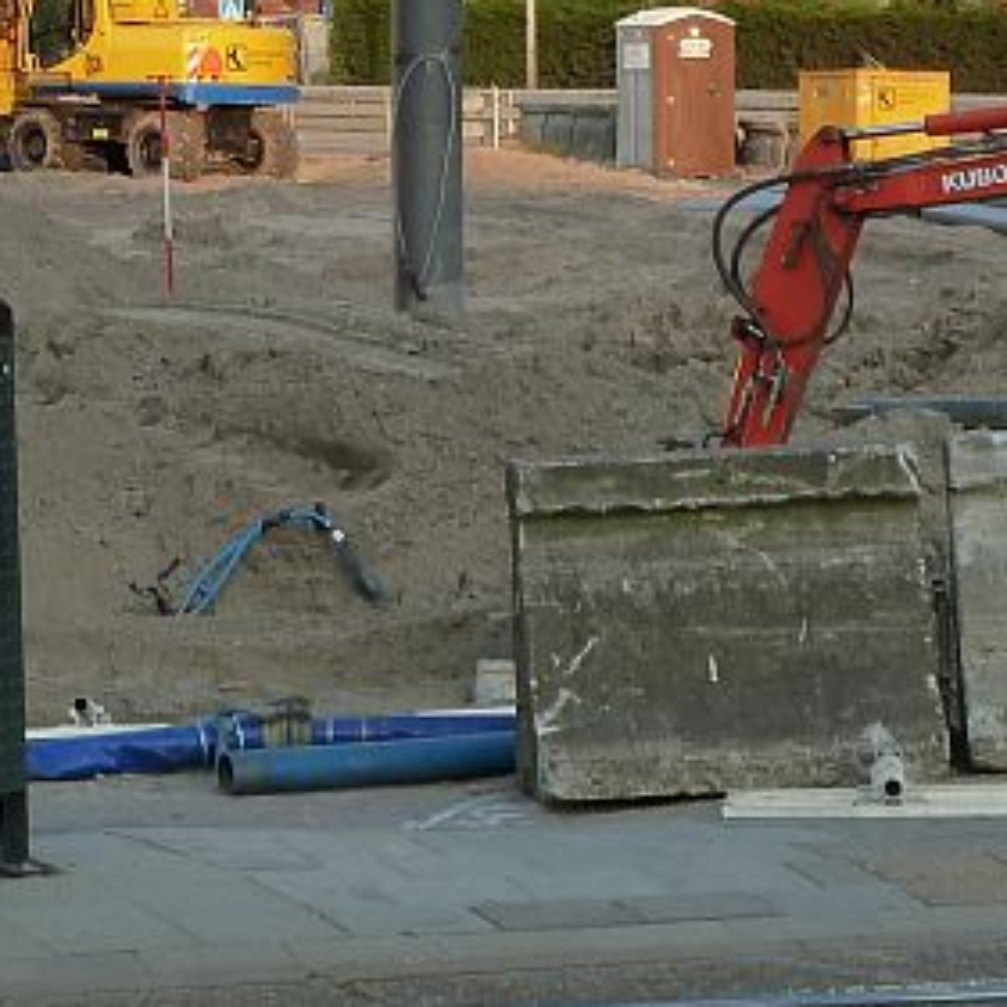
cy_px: -190
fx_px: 5825
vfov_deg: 9.7
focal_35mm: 177
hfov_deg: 9.8
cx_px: 161
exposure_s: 1/160
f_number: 3.9
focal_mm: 9.1
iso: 125
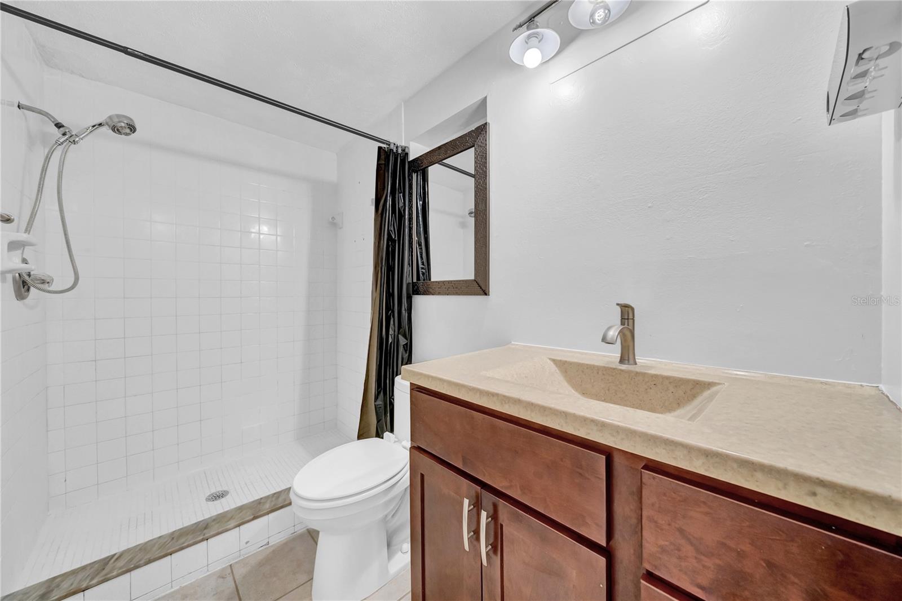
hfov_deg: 112.6
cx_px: 451
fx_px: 301
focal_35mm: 12
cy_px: 300
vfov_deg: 90.0
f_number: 7.1
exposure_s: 1/60
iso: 800
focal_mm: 12
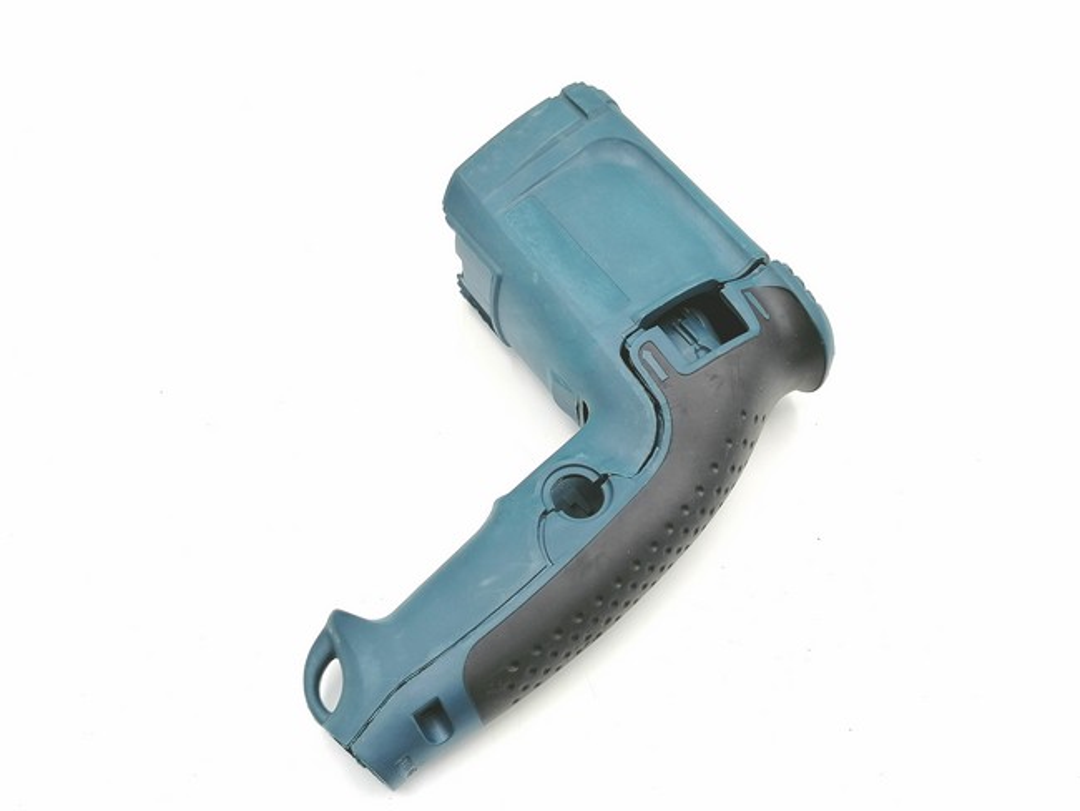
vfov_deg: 44.2
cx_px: 540
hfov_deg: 56.8
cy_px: 406
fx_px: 999
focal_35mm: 32
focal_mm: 5.3
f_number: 1.8
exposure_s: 1/157
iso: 50
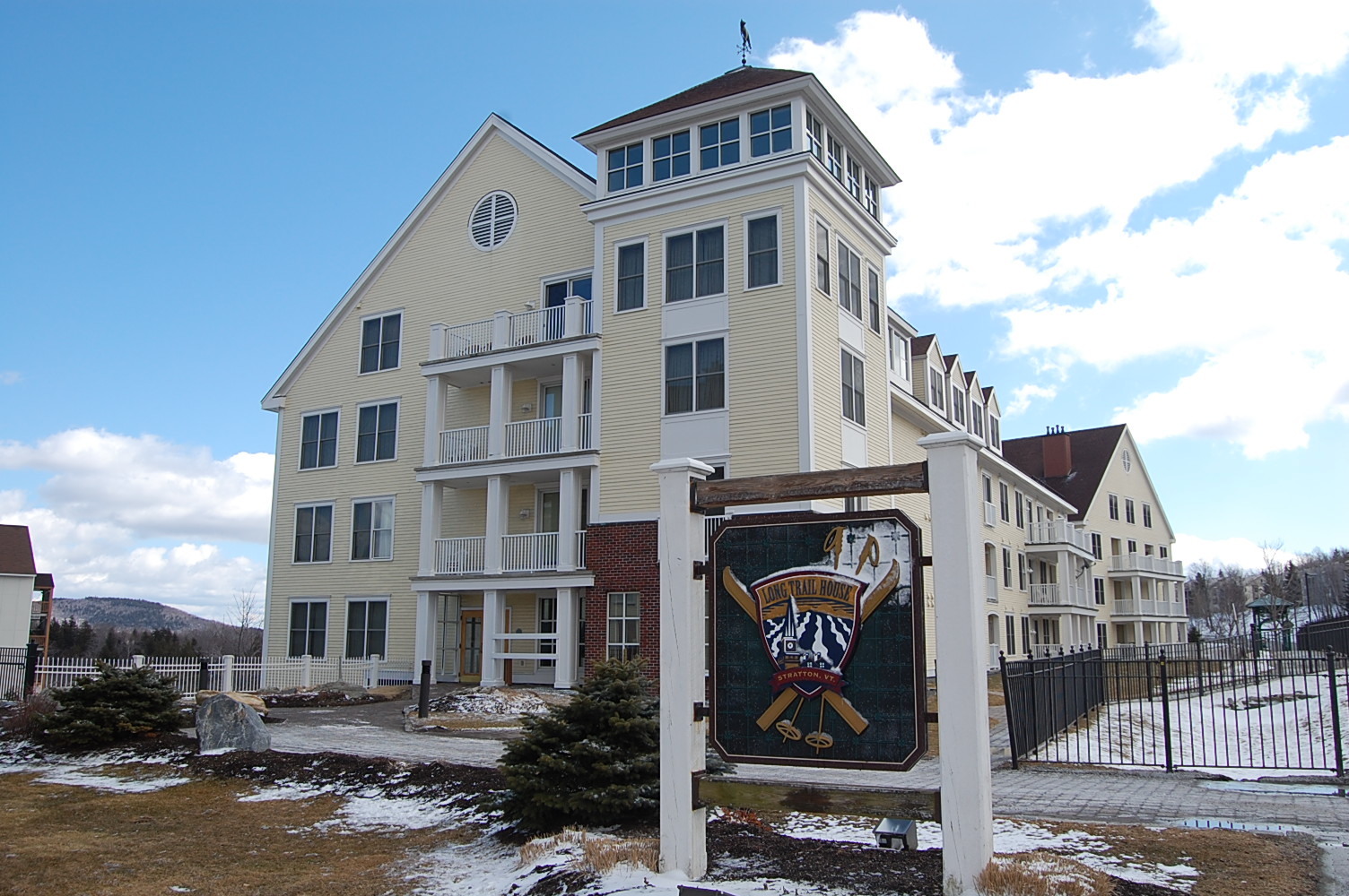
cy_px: 448
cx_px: 674
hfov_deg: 67.4
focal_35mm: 27
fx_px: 1011
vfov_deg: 47.8
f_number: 9
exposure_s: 1/320
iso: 200
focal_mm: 18
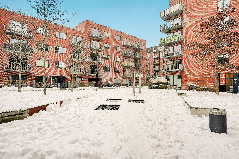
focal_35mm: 20
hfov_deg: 84.0
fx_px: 133
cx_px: 120
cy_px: 80
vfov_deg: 61.9
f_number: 8
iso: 400
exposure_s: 1/40
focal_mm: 20
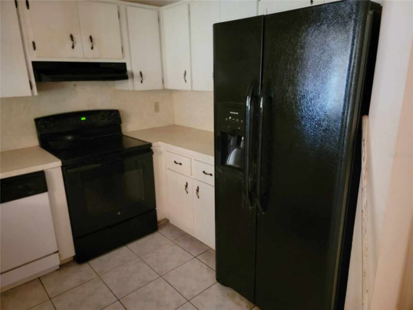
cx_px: 206
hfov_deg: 71.6
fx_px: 286
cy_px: 155
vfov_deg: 56.8
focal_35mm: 24
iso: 1000
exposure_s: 1/24
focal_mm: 6.7
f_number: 1.8
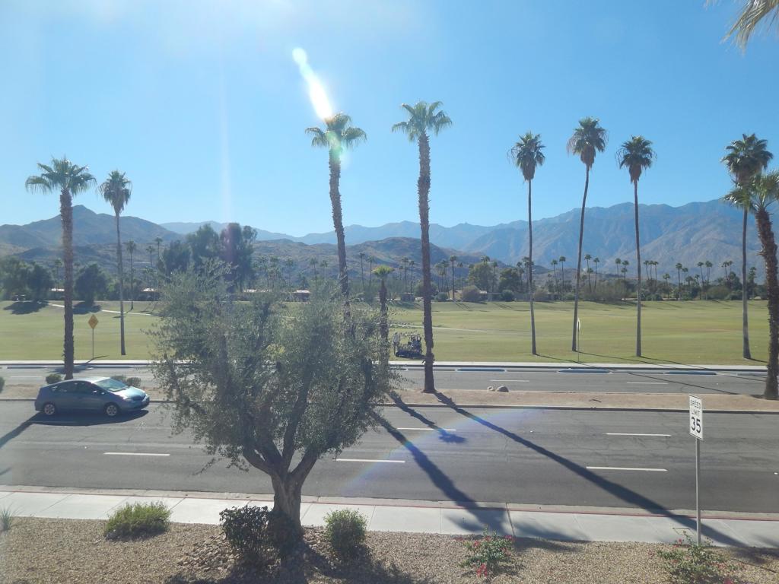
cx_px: 390
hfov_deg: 73.9
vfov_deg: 58.9
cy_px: 292
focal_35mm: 23
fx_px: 518
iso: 125
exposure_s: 1/500
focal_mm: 4.1
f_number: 6
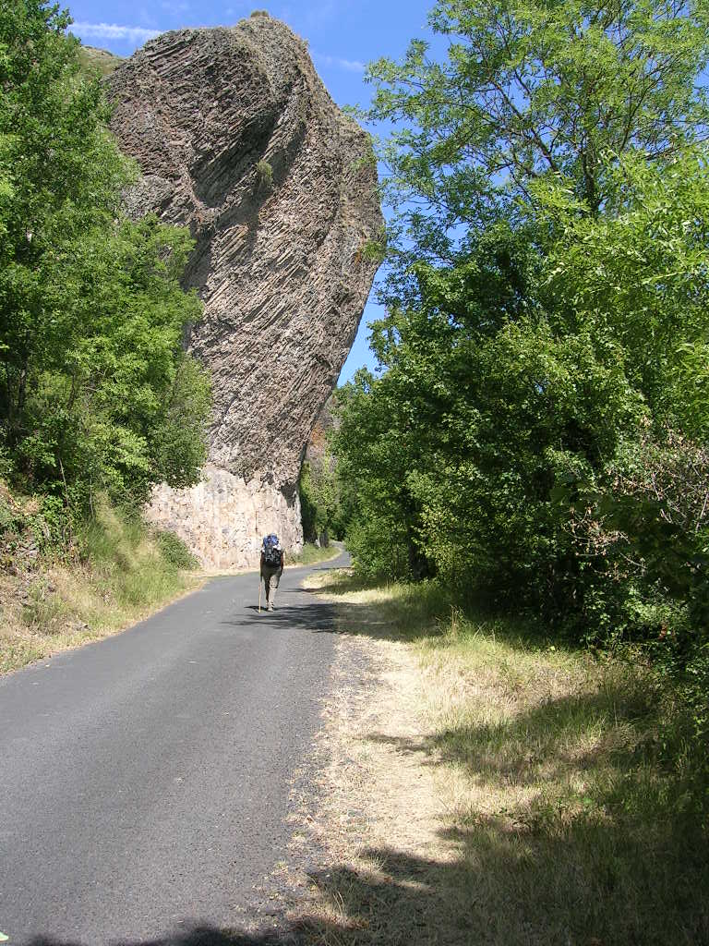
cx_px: 354
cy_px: 473
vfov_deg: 52.6
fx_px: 956
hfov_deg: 40.7
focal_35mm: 35
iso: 50
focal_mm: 5.4
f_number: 4.8
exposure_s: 1/214
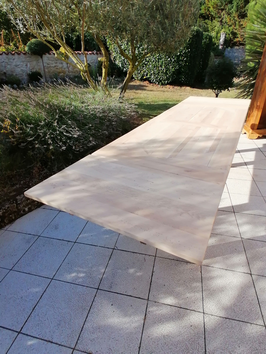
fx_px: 215
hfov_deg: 63.4
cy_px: 177
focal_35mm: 21
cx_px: 133
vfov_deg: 79.0
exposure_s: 1/500
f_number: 2.4
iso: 50
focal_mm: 2.84
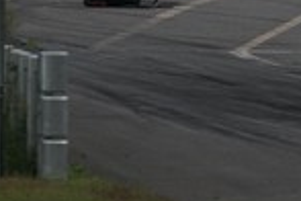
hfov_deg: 0.7
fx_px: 24613
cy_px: -98
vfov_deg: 0.5
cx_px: -23
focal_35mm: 2944
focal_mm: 600
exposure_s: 1/800
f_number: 7.1
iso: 250
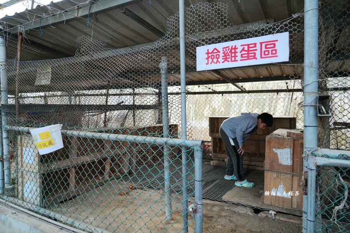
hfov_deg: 73.8
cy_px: 116
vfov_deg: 53.1
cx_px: 175
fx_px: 233
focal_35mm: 24
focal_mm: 24
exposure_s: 1/30
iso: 400
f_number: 4
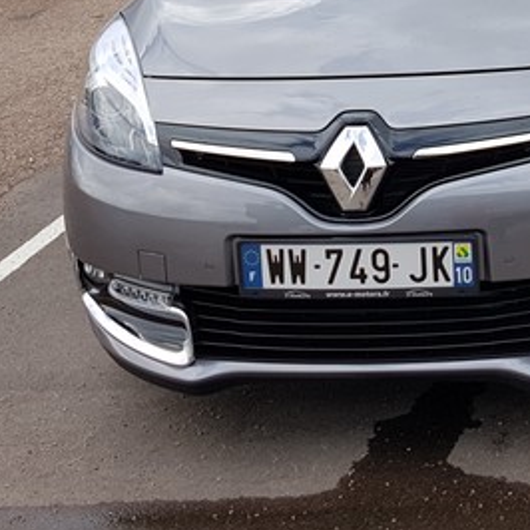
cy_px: 56
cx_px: 464
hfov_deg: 24.4
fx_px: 1195
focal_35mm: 69
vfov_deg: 24.3
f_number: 1.7
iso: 40
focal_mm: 4.2
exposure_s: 1/920
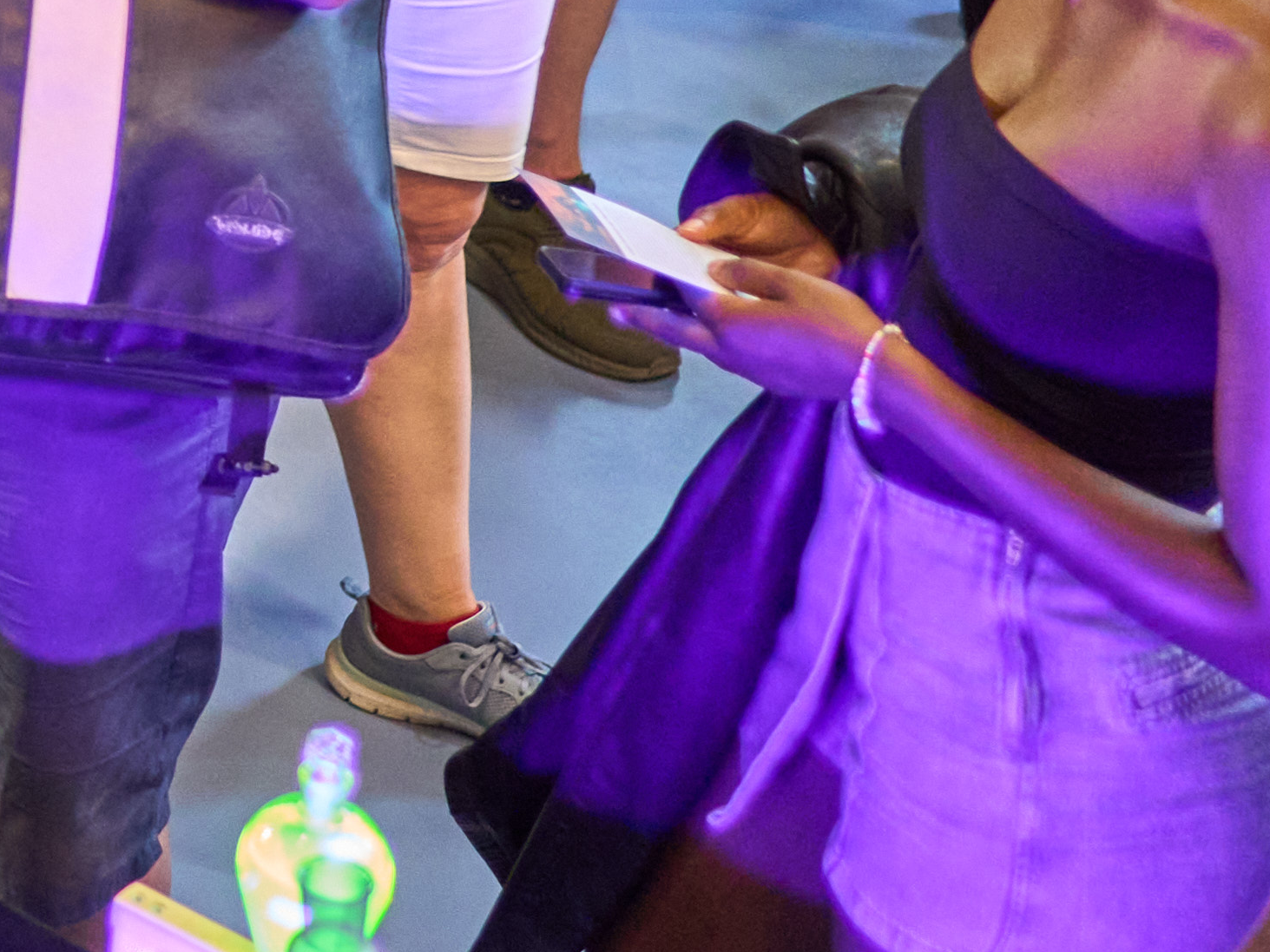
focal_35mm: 138
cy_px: -504
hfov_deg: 12.7
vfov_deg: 10.4
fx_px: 5063
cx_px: -1210
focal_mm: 35
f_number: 2.5
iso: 2500
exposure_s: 1/125
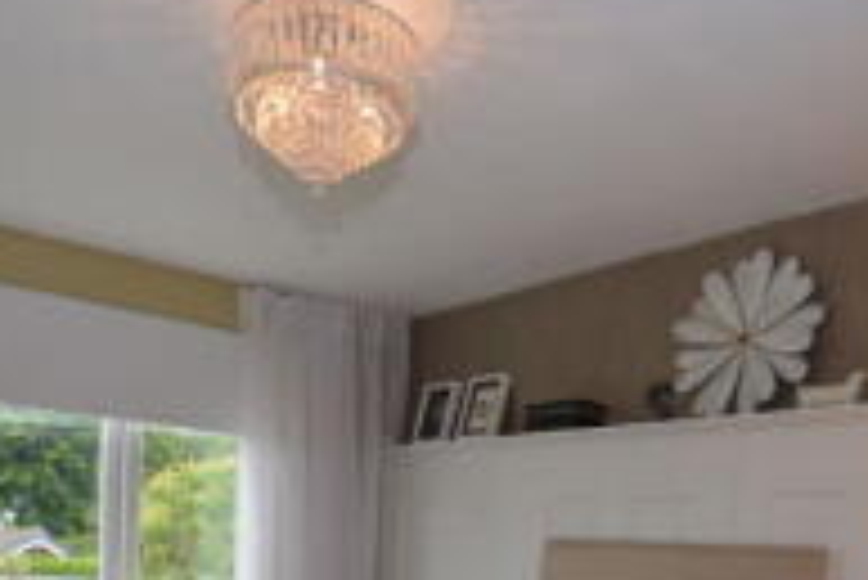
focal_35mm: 37
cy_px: 645
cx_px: 405
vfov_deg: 31.7
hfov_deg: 51.8
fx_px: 893
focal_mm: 10
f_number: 5.6
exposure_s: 1/125
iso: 250
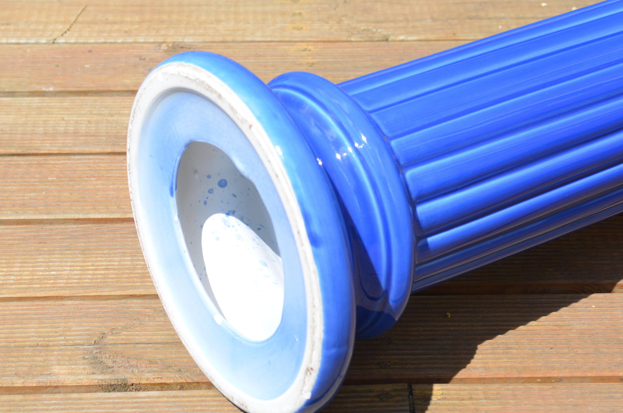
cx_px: 315
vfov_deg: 14.3
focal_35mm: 95
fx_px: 1641
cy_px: 211
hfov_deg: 21.5
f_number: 8
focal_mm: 50
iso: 100
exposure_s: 1/250
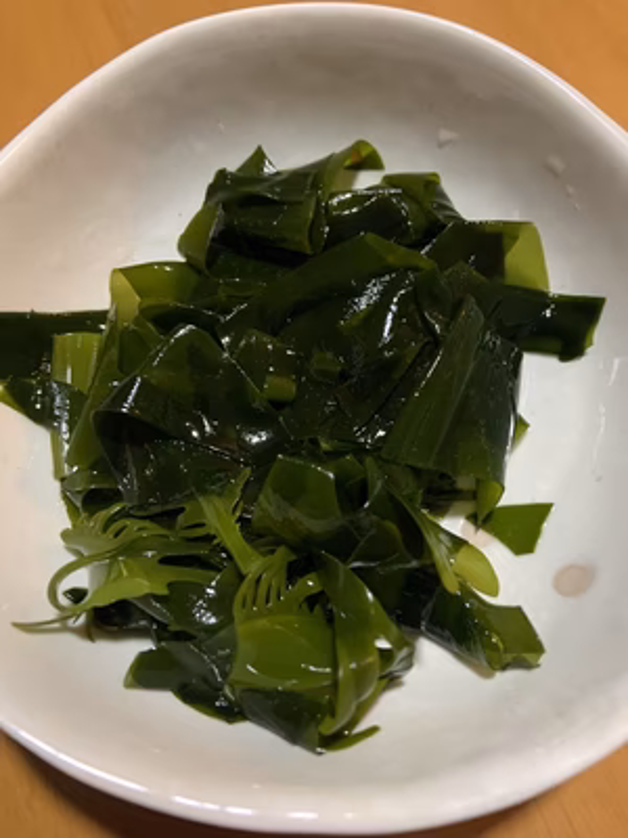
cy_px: 419
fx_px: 629
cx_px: 314
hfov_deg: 53.1
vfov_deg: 67.3
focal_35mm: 26
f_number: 1.8
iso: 320
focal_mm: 4.25
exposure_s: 1/60
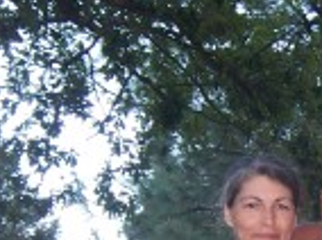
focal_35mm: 114
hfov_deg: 17.0
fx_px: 1059
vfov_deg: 12.7
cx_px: 297
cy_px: 268
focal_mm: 6.2
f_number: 2.8
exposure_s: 1/60
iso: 125
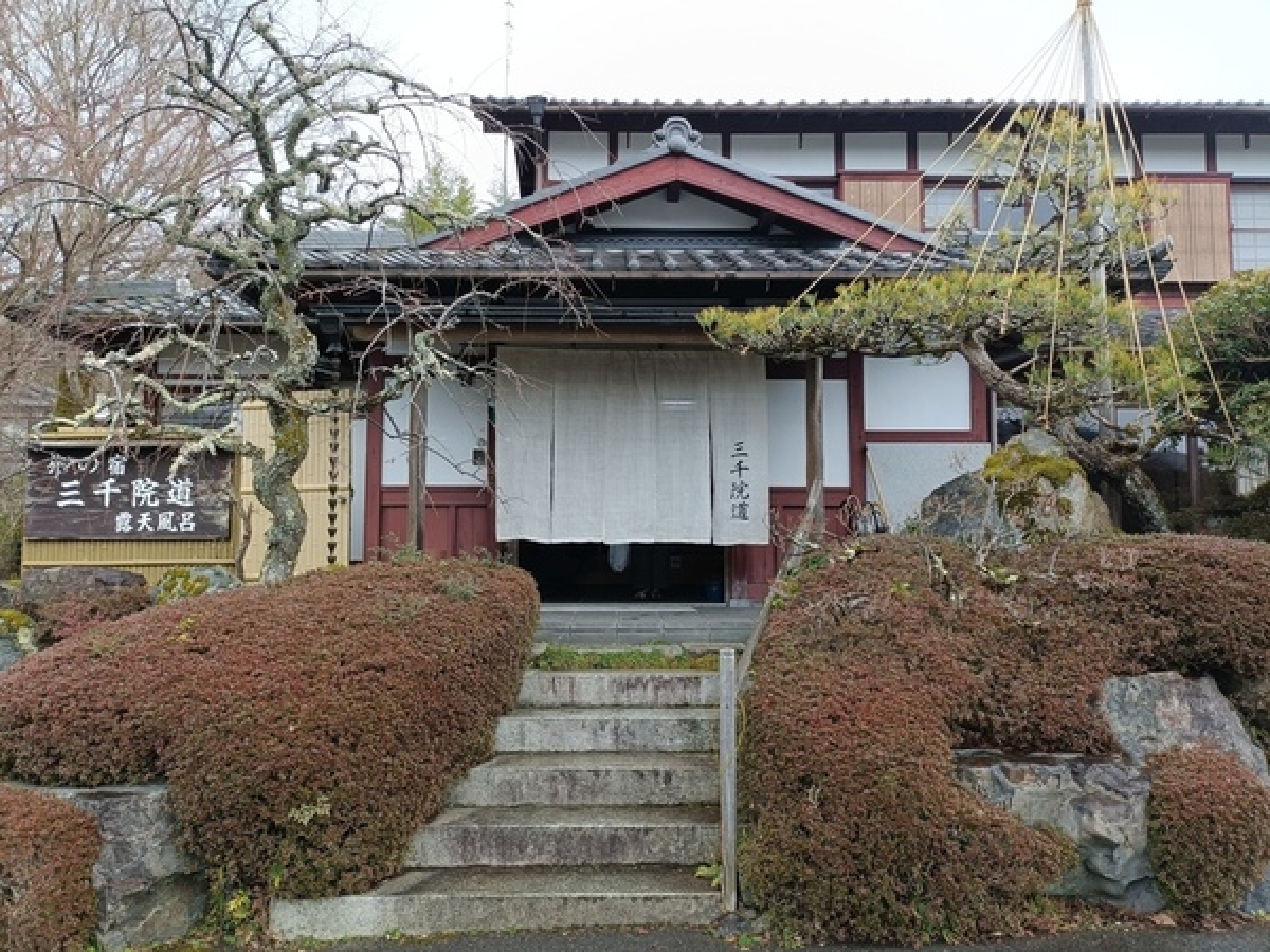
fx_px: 917
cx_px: 635
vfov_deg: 54.9
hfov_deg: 69.4
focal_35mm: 25
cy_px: 476
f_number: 1.7
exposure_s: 1/120
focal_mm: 4.7
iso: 100
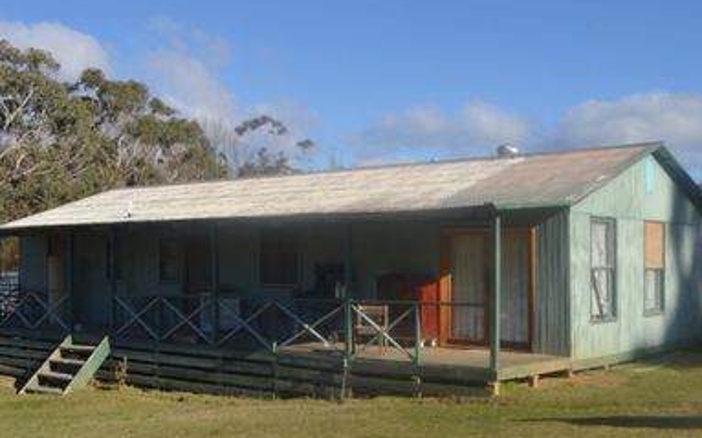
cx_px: 328
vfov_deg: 28.5
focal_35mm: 45
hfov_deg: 44.4
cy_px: 246
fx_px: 861
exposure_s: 1/200
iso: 100
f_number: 10
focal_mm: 24
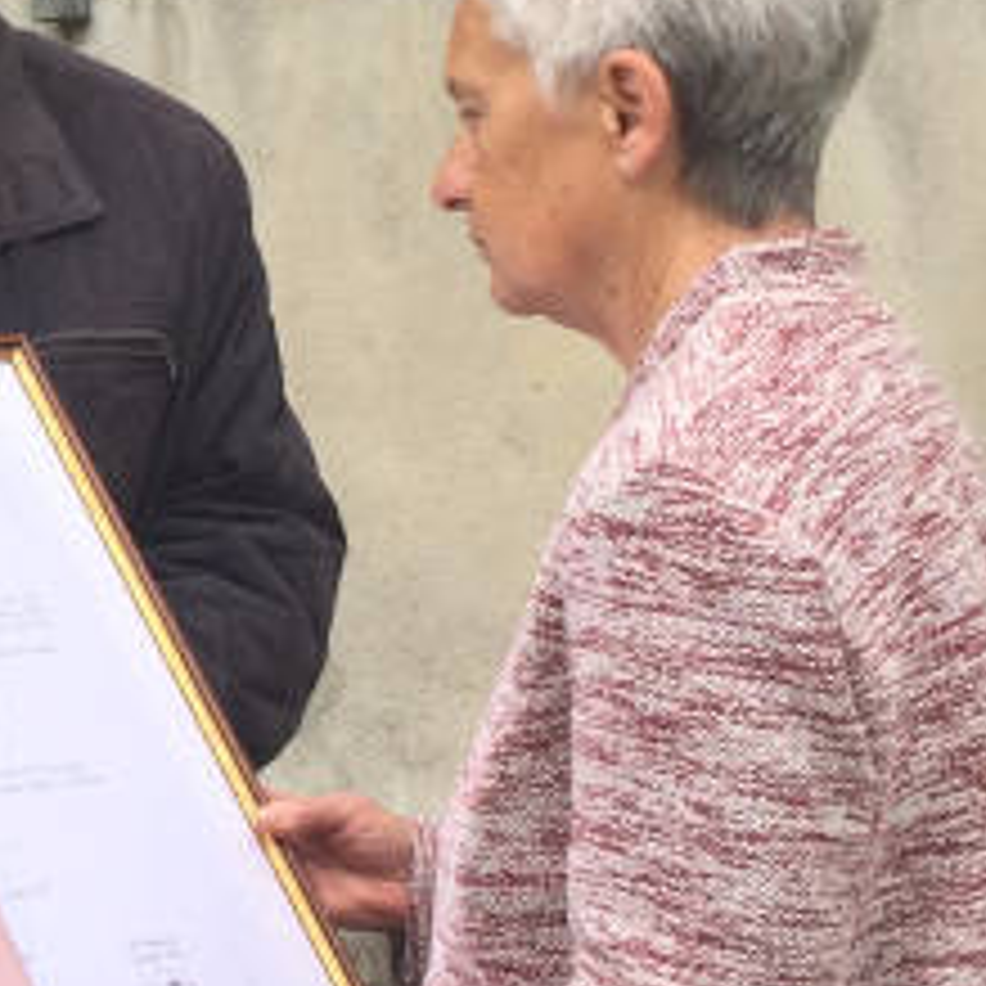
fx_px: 3867
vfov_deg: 14.5
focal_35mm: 120
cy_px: 221
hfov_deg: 13.6
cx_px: -554
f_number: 2.2
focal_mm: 4.15
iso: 32
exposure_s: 1/267
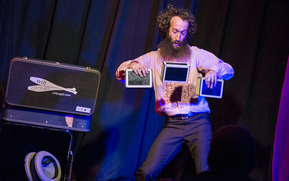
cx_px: 144
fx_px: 567
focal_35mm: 72
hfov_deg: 28.6
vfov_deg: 18.1
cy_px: 95
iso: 2000
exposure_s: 1/250
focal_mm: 70
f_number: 2.8
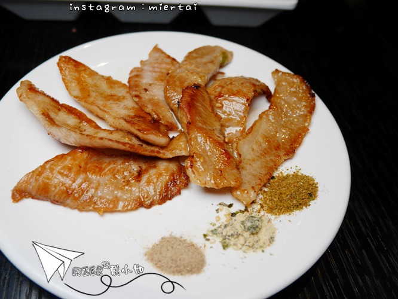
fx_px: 345
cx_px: 199
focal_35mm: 30
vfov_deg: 46.8
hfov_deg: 59.9
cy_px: 150
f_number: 3.7
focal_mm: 15
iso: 200
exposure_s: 1/60
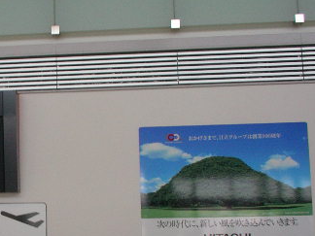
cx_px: 45
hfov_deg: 26.0
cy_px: 116
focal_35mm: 73
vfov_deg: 20.2
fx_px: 664
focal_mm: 5.7
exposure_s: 1/40
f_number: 2.8
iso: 100
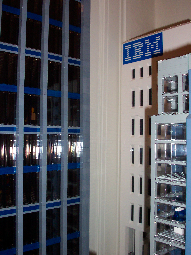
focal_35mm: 38
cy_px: 118
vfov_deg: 48.9
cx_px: 95
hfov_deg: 37.7
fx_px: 280
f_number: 2.8
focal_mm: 7.5
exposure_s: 1/30
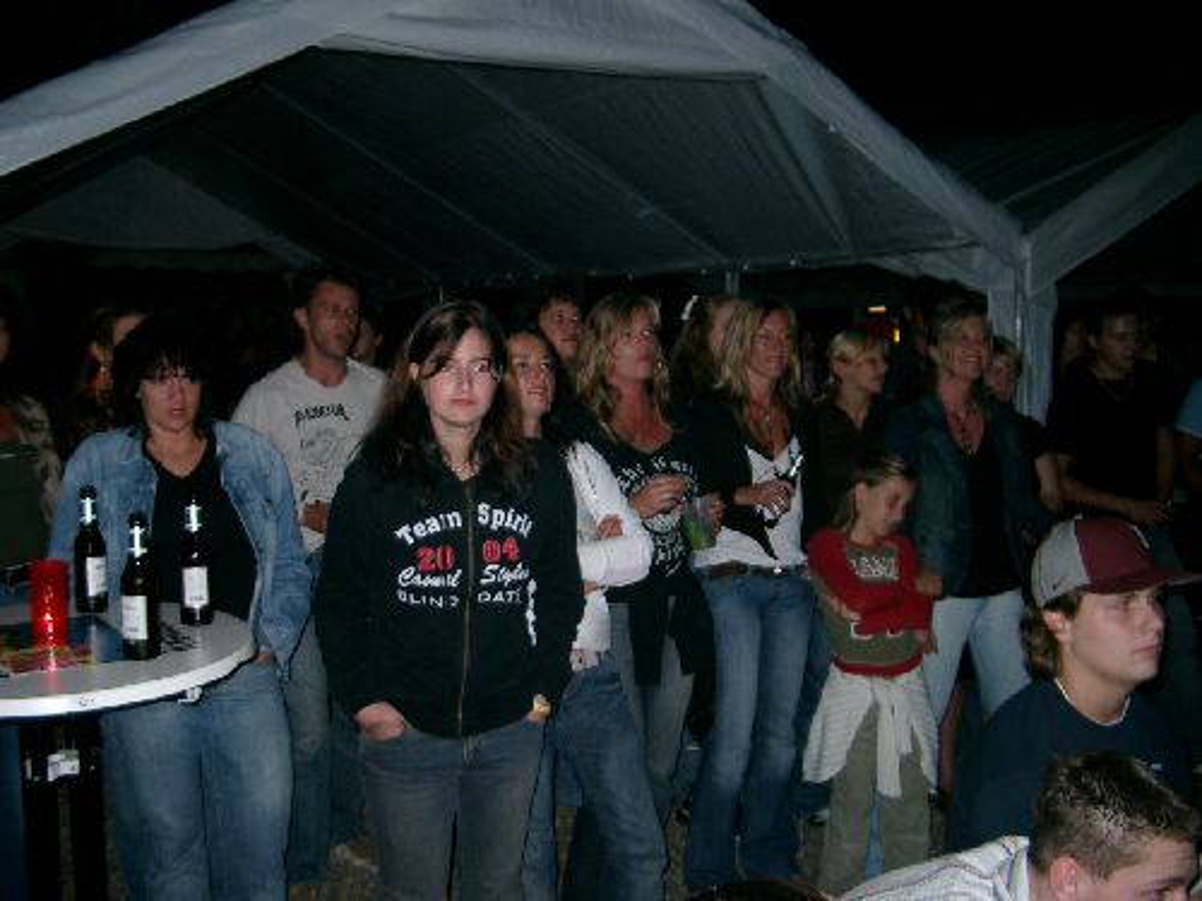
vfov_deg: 38.7
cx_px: 601
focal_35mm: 37
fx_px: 1285
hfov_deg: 50.1
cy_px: 450
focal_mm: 7.6
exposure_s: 1/60
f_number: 2.6
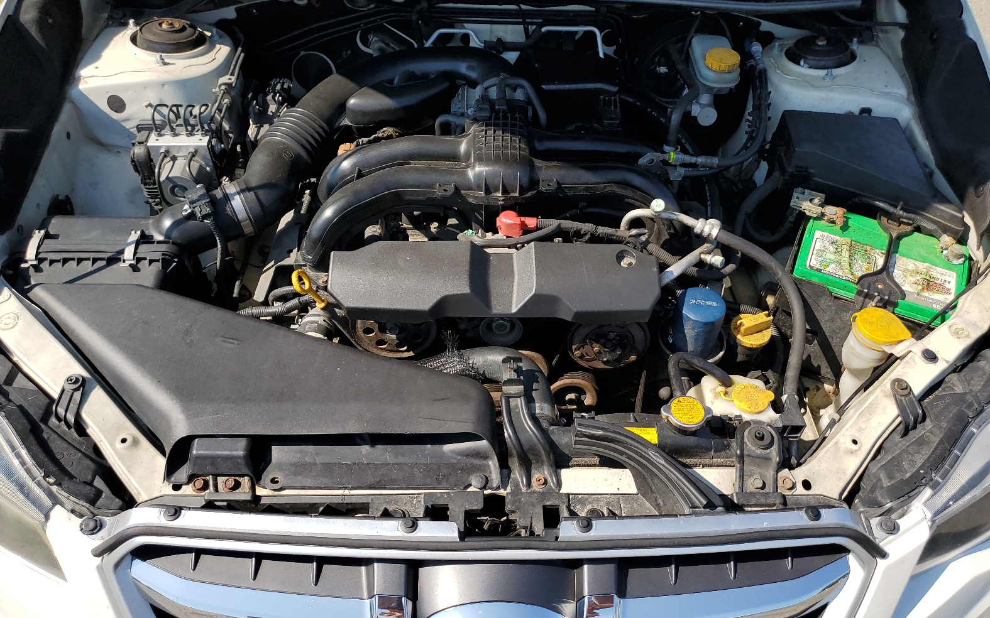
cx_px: 488
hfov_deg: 66.5
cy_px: 301
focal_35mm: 28
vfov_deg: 44.5
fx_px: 755
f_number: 1.5
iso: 50
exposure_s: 1/2500
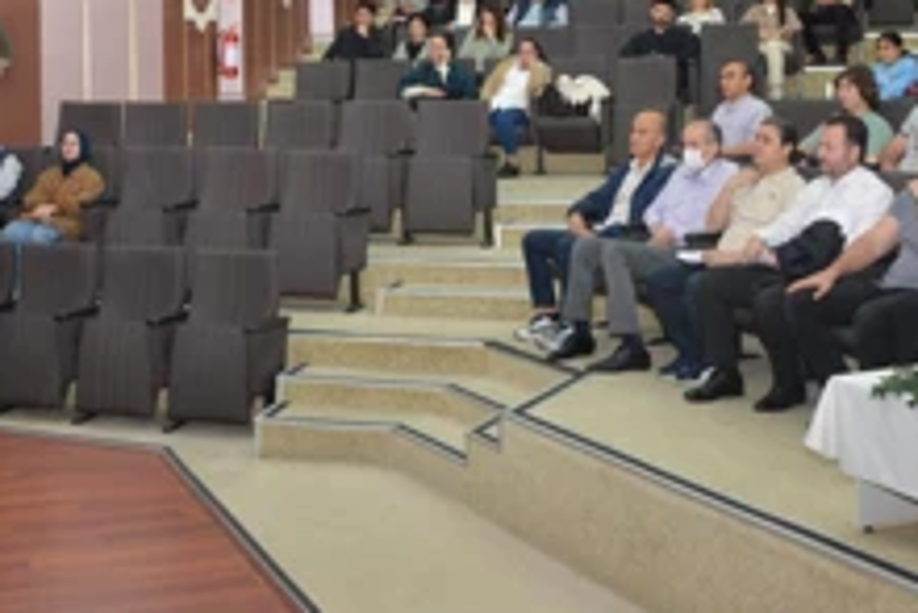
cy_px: 81
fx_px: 1429
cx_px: 396
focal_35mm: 56
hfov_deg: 35.6
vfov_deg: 23.7
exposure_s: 1/60
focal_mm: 28
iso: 1600
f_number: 8
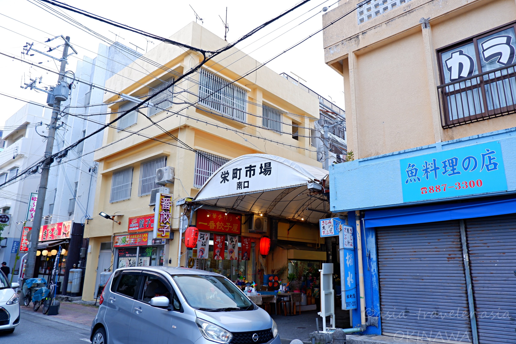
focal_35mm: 25
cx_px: 267
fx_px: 358
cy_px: 175
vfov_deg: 51.3
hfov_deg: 71.5
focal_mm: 15
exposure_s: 1/90
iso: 200
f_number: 3.5
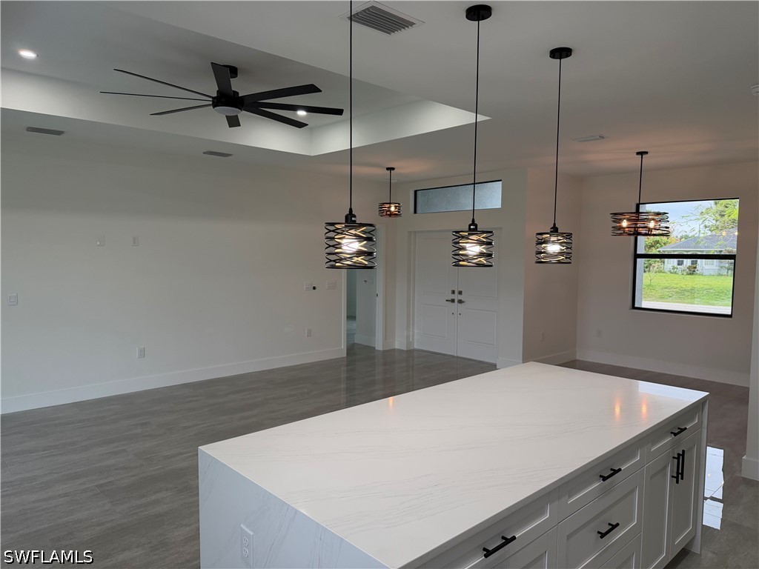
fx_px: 526
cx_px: 380
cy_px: 284
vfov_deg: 56.8
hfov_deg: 71.6
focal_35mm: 24
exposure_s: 1/178
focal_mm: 6.76
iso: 125
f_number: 1.78
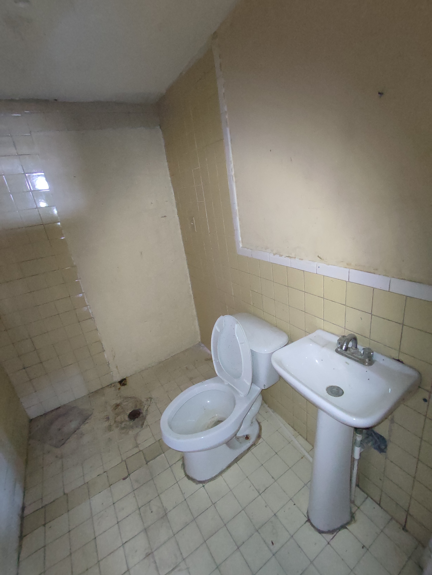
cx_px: 216
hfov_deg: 78.2
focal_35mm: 16
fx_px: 266
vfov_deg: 94.5
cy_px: 288
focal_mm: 1.65
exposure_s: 1/17
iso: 1500
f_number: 2.2
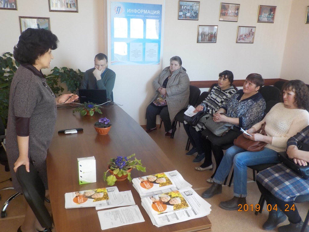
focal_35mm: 30
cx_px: 154
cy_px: 116
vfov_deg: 46.8
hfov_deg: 60.0
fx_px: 268
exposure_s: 1/30
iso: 160
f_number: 3.3
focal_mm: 4.1
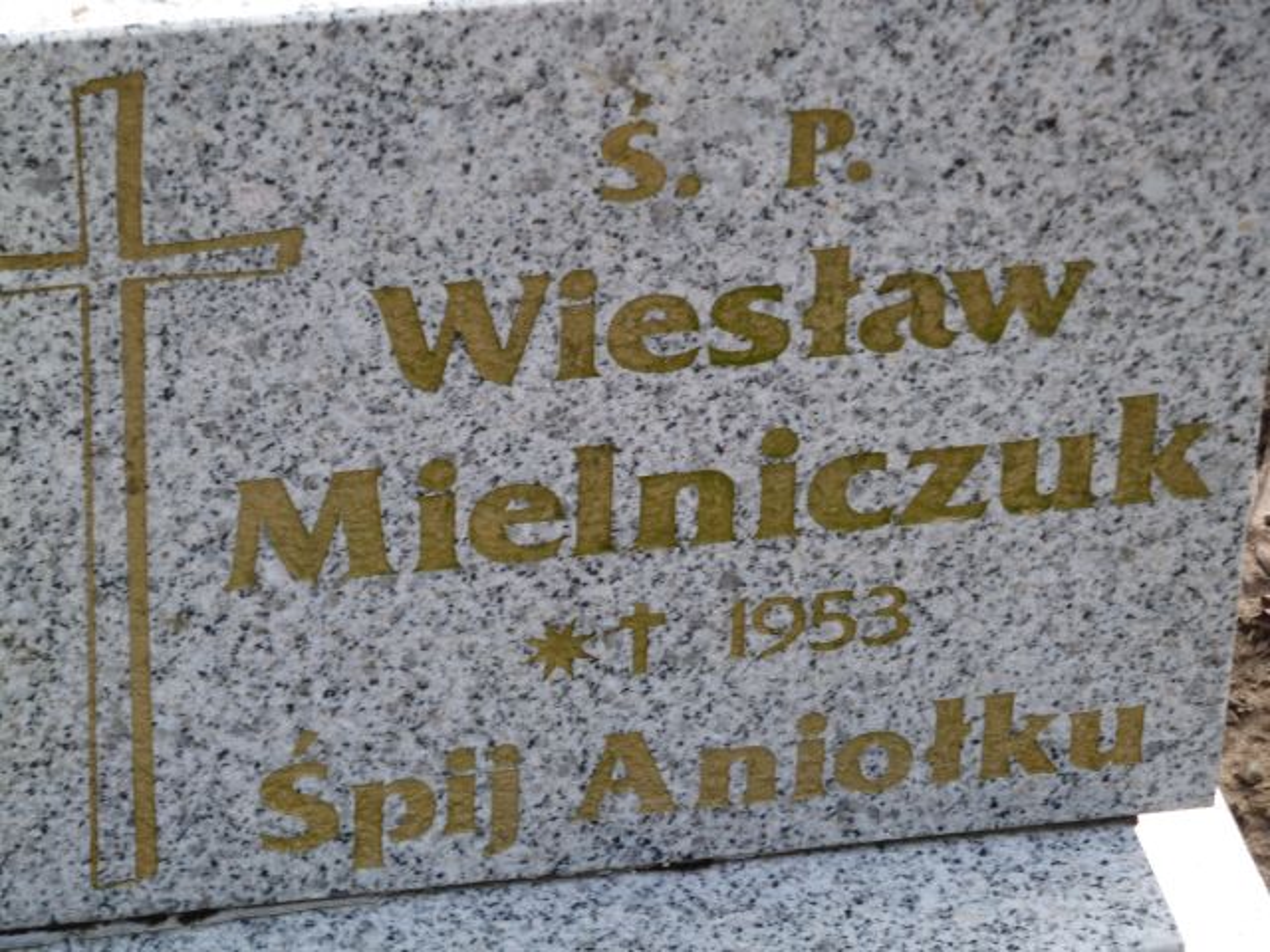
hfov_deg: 12.5
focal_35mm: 158
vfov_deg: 9.4
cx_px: 635
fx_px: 5797
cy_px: 476
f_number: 4.5
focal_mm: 25.9
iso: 80
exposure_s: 1/100
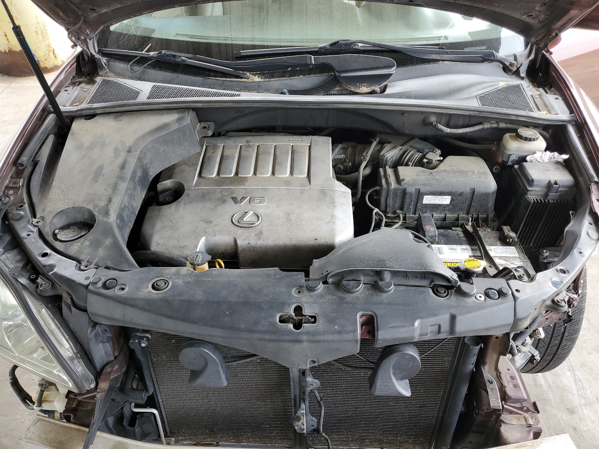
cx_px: 300
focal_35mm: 26
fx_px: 450
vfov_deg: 53.1
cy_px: 224
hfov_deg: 67.3
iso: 50
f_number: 1.5
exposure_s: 1/120
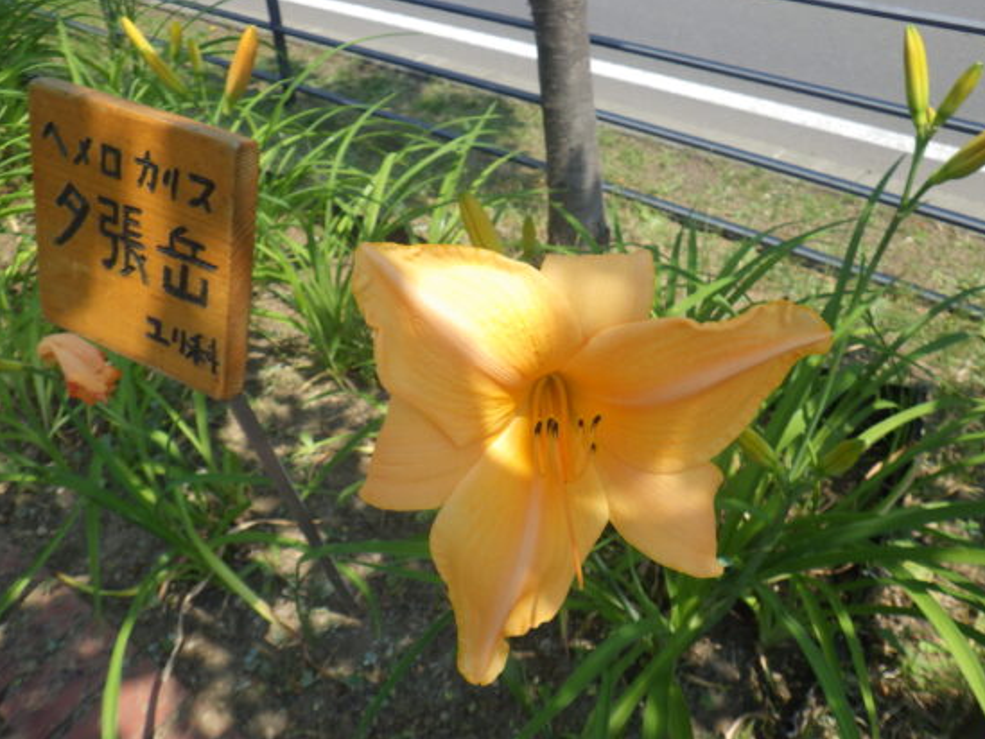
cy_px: 376
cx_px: 503
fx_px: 825
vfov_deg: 48.2
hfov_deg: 61.6
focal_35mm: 29
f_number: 4.2
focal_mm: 5
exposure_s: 1/500
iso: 125
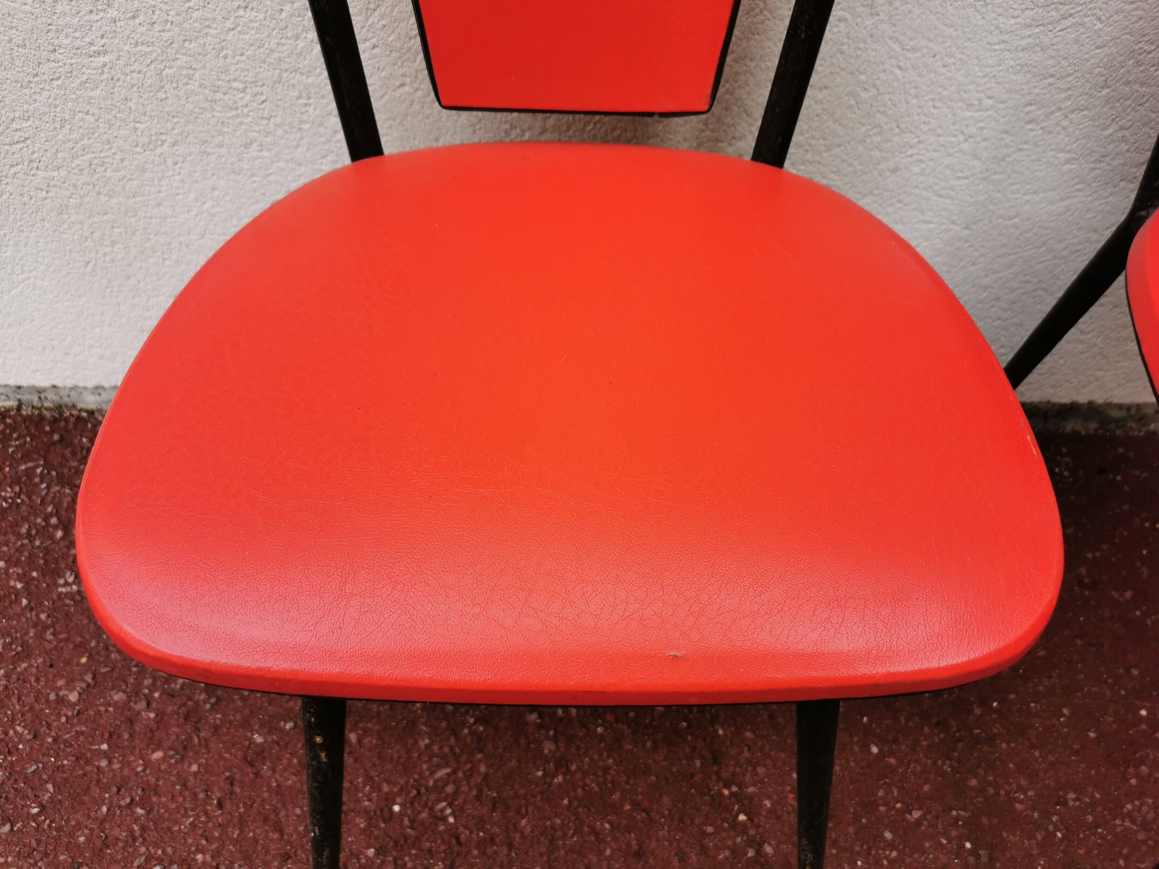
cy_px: 434
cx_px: 580
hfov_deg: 65.3
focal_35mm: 27
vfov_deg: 51.4
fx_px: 904
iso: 50
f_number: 1.8
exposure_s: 1/487
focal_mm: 5.58
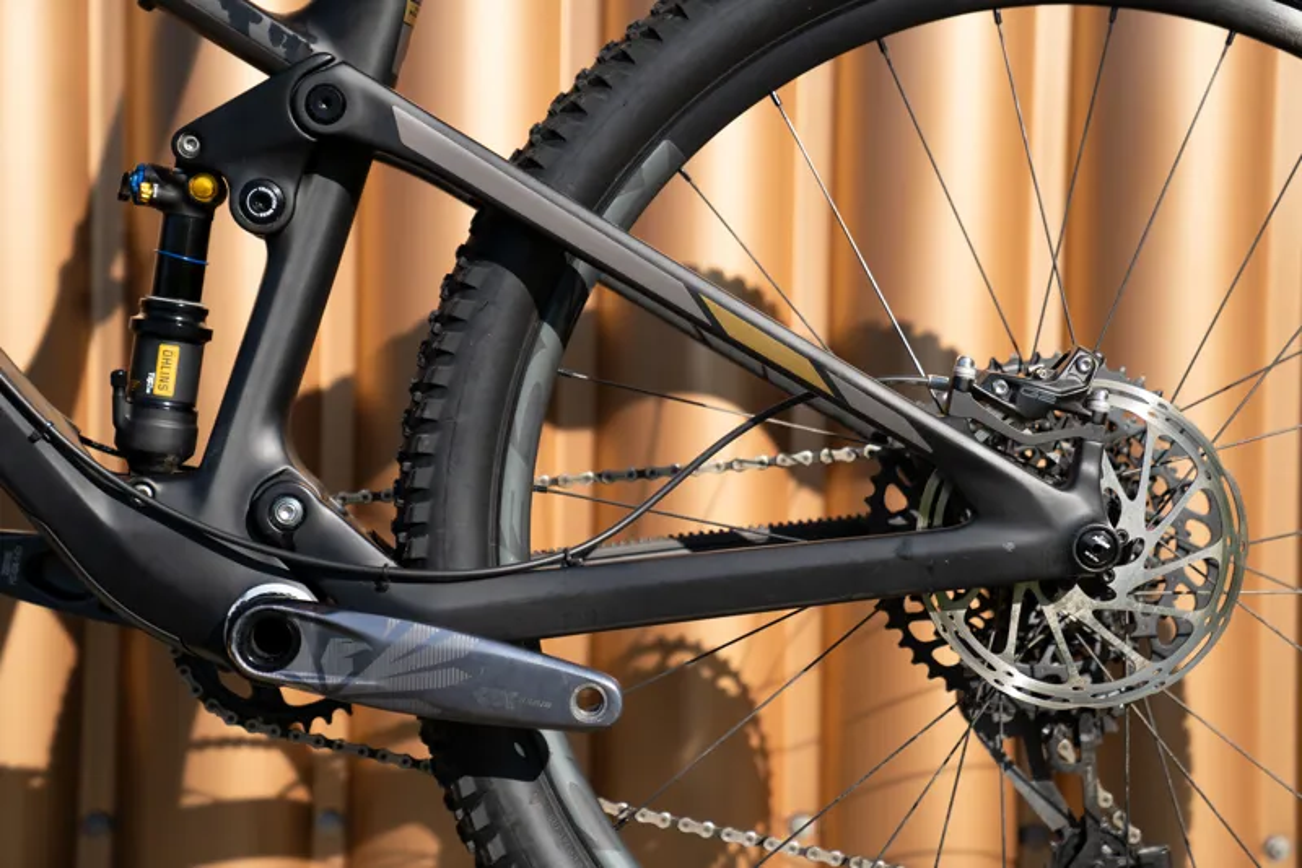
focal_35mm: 70
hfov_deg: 28.8
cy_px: 434
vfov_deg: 19.4
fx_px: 2531
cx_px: 651
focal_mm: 70
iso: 200
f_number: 2.8
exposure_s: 1/3200
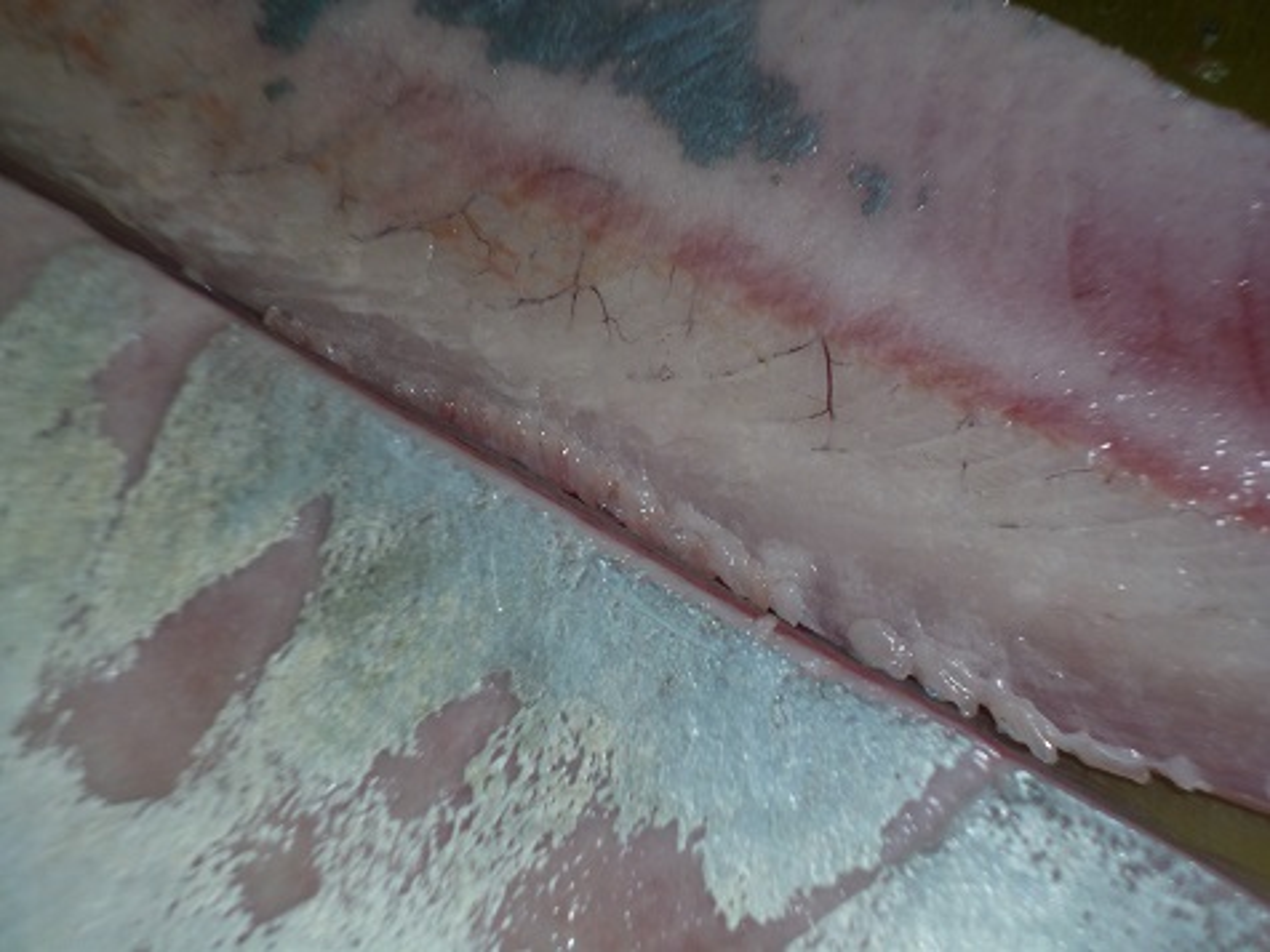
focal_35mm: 69
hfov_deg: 28.2
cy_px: 476
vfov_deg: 21.3
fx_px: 2531
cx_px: 635
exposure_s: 1/60
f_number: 4.5
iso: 100
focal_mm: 12.3
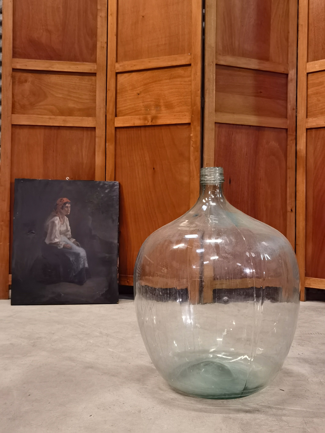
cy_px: 216
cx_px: 162
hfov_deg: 36.0
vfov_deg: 46.8
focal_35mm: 40
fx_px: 501
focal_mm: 6.71
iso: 800
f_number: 1.9
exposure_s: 1/20
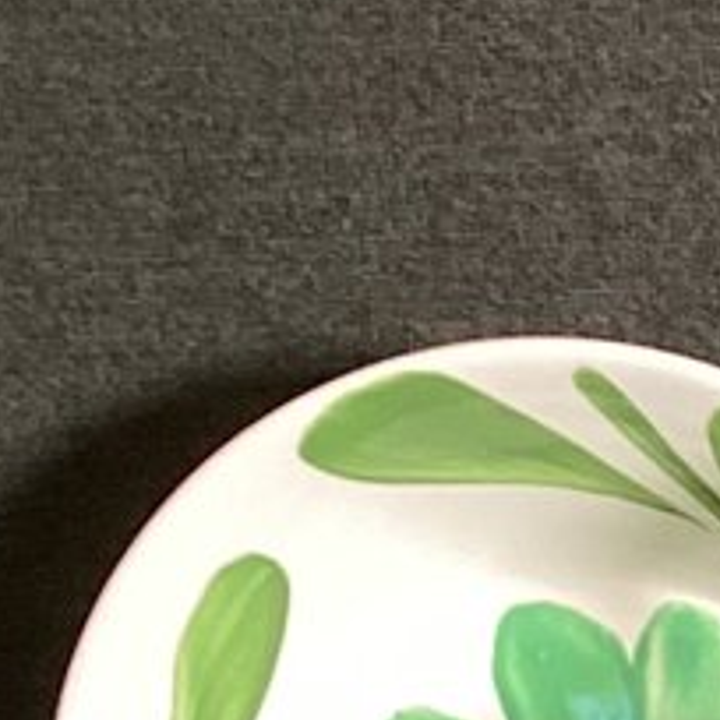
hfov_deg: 8.0
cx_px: 1717
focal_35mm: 203
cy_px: 1555
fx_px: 4777
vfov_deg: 8.1
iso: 125
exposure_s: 1/60
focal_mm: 3.3
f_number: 2.4
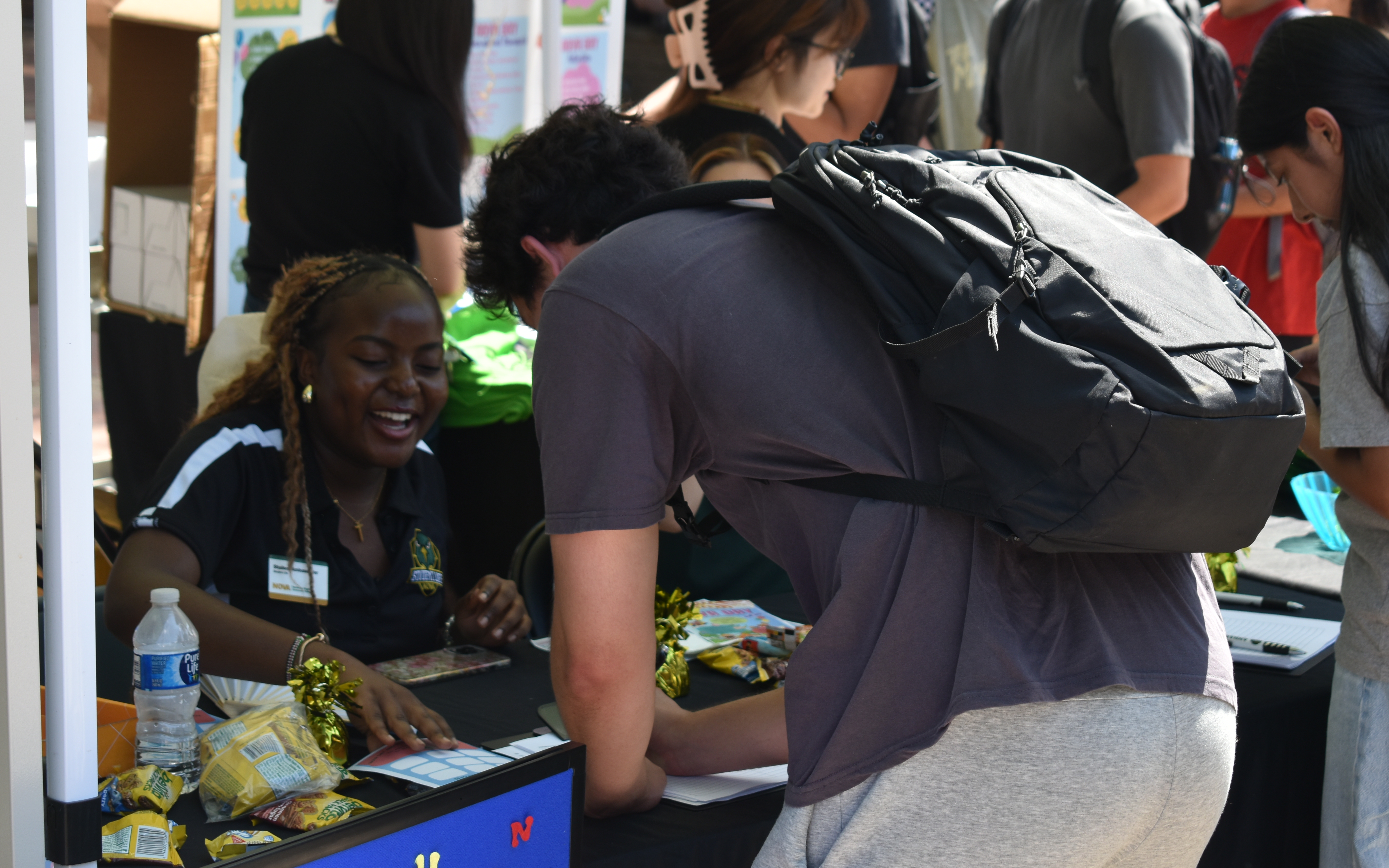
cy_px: 364
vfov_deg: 14.8
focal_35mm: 88
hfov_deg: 23.5
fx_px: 3331
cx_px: 748
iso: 200
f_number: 6.3
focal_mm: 52
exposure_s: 1/250
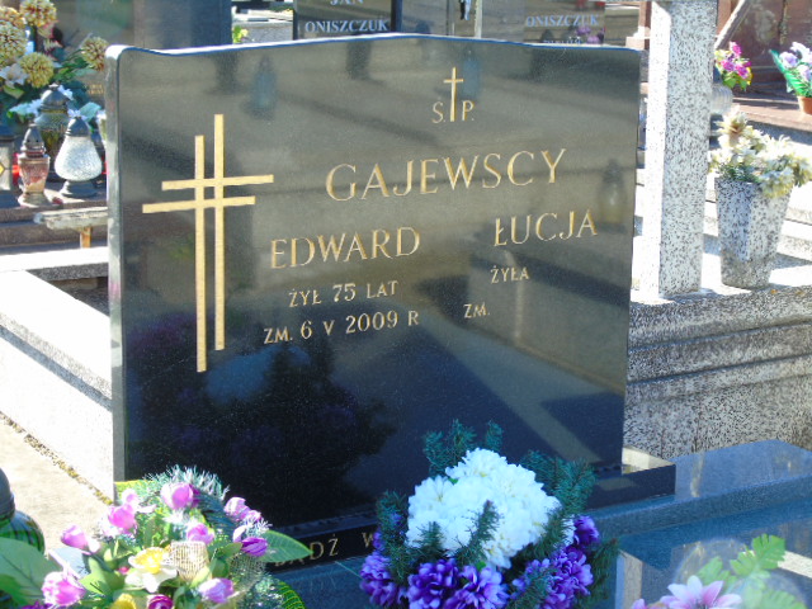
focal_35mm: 71
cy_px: 304
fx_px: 1665
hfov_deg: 27.4
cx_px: 406
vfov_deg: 20.7
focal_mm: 13
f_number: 4.7
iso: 80
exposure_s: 1/60
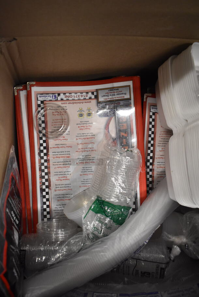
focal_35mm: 27
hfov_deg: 48.0
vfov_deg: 67.3
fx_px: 224
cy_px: 148
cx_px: 100
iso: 2200
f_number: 3.5
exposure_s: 1/125
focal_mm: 18
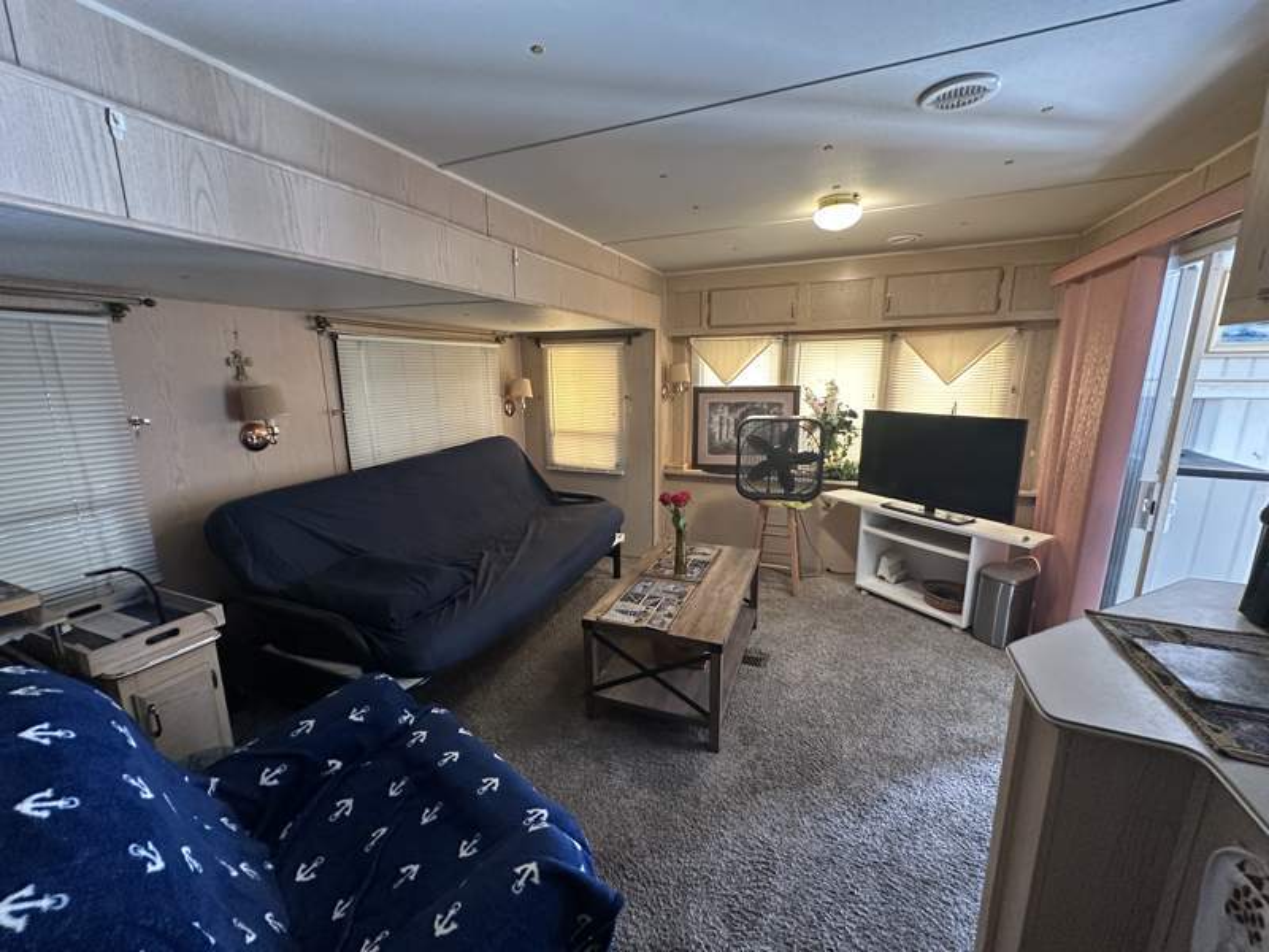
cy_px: 476
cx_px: 634
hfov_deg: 102.1
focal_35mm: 14
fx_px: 513
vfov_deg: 85.7
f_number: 2.2
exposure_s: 1/60
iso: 400
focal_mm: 2.22
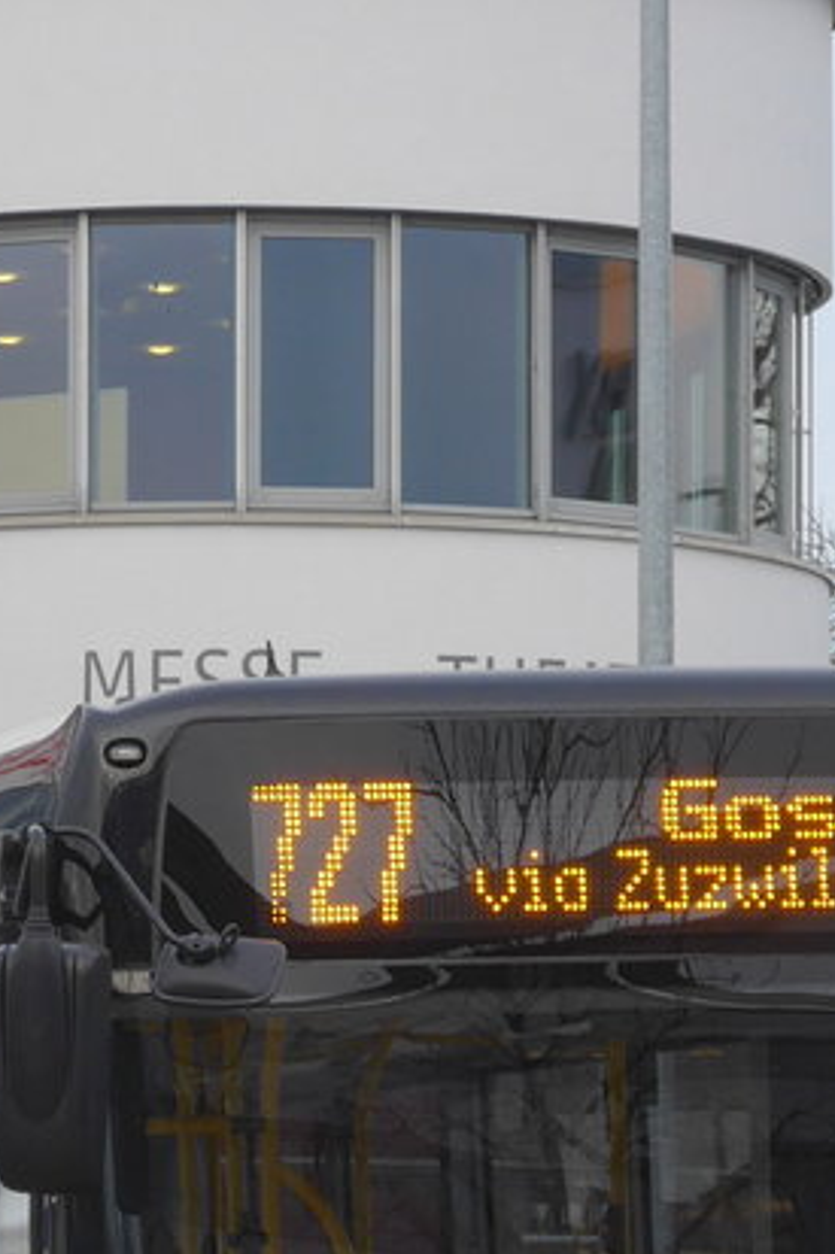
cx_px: 270
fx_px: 9053
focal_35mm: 260
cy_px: 1096
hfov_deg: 5.3
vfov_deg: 7.9
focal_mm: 17
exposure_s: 1/80
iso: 125
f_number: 4.5
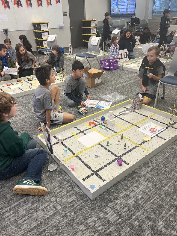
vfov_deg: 67.3
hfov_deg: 53.1
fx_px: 177
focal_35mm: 26
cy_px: 118
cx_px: 88
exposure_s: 1/120
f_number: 1.5
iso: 100
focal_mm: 5.7
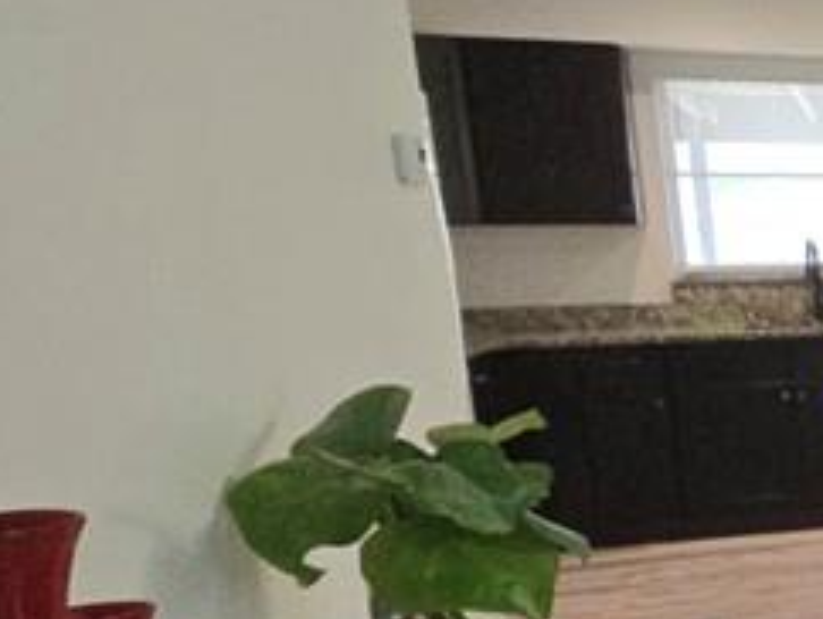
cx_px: 1670
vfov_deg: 26.3
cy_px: 449
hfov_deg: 19.0
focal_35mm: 55
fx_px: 1309
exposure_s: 1/60.2
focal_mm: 2.2
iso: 160
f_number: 2.2
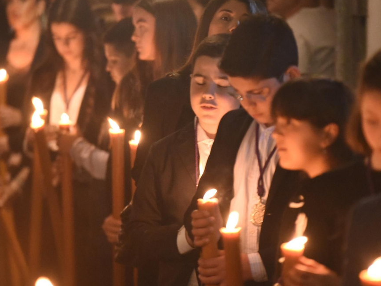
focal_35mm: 354
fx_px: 3897
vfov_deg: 4.2
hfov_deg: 5.6
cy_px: 102
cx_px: 201
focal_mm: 200
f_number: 2.8
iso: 7200
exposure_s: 1/60
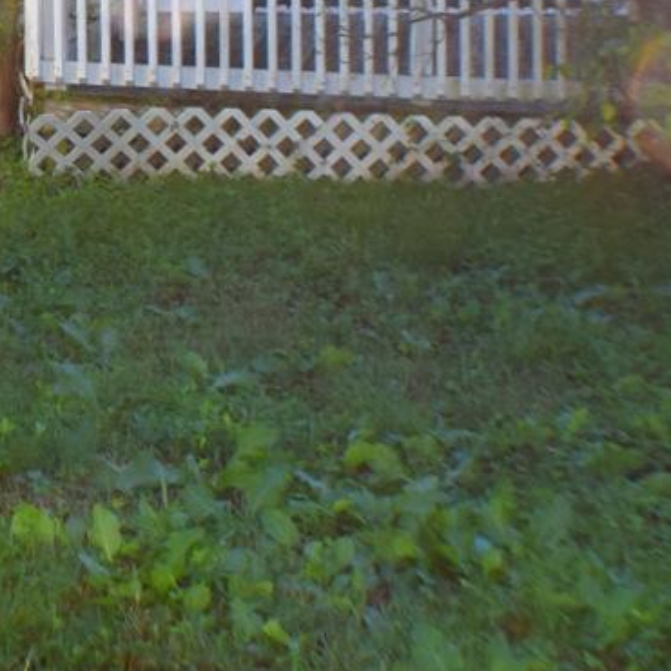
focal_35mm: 138
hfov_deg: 12.5
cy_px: -22
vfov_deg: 12.5
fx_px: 3023
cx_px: -63
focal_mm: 25
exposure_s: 1/200
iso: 100
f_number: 8
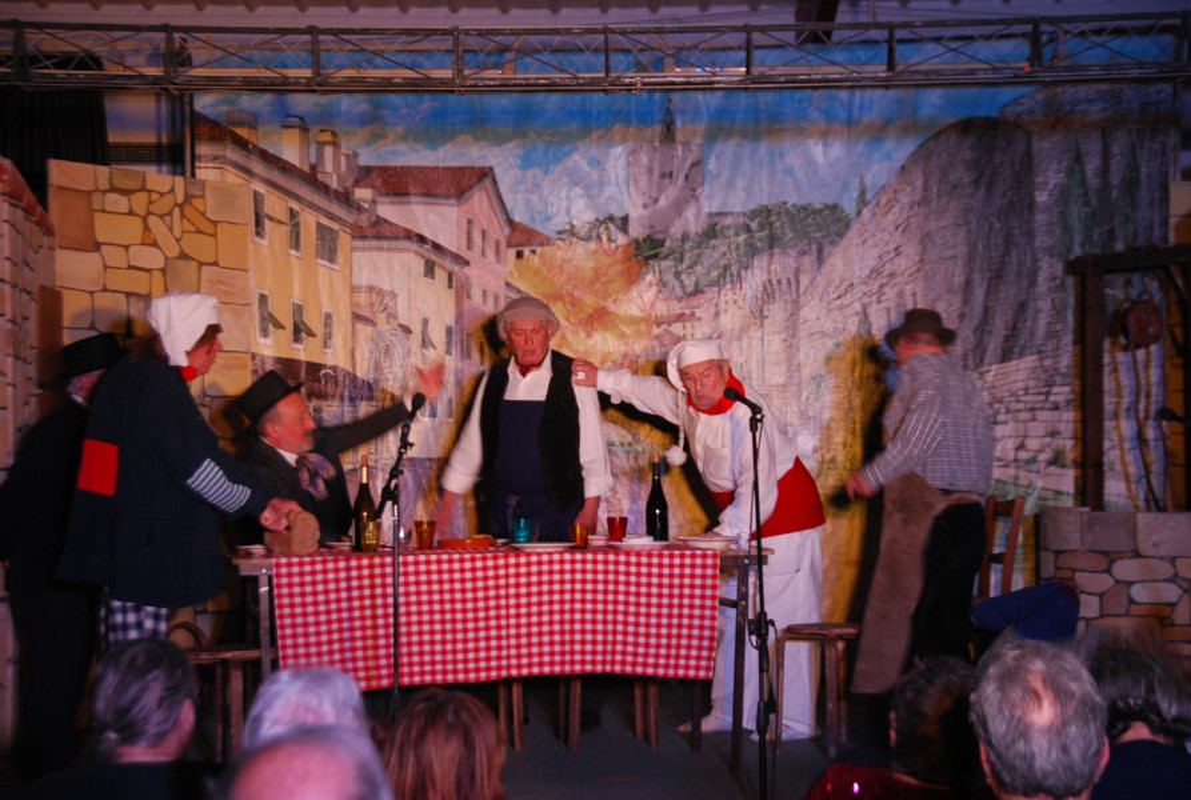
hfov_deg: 26.9
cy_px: 400
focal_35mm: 75
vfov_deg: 18.3
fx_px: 2487
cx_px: 596
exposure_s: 1/30
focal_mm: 50
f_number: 4.8
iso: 400
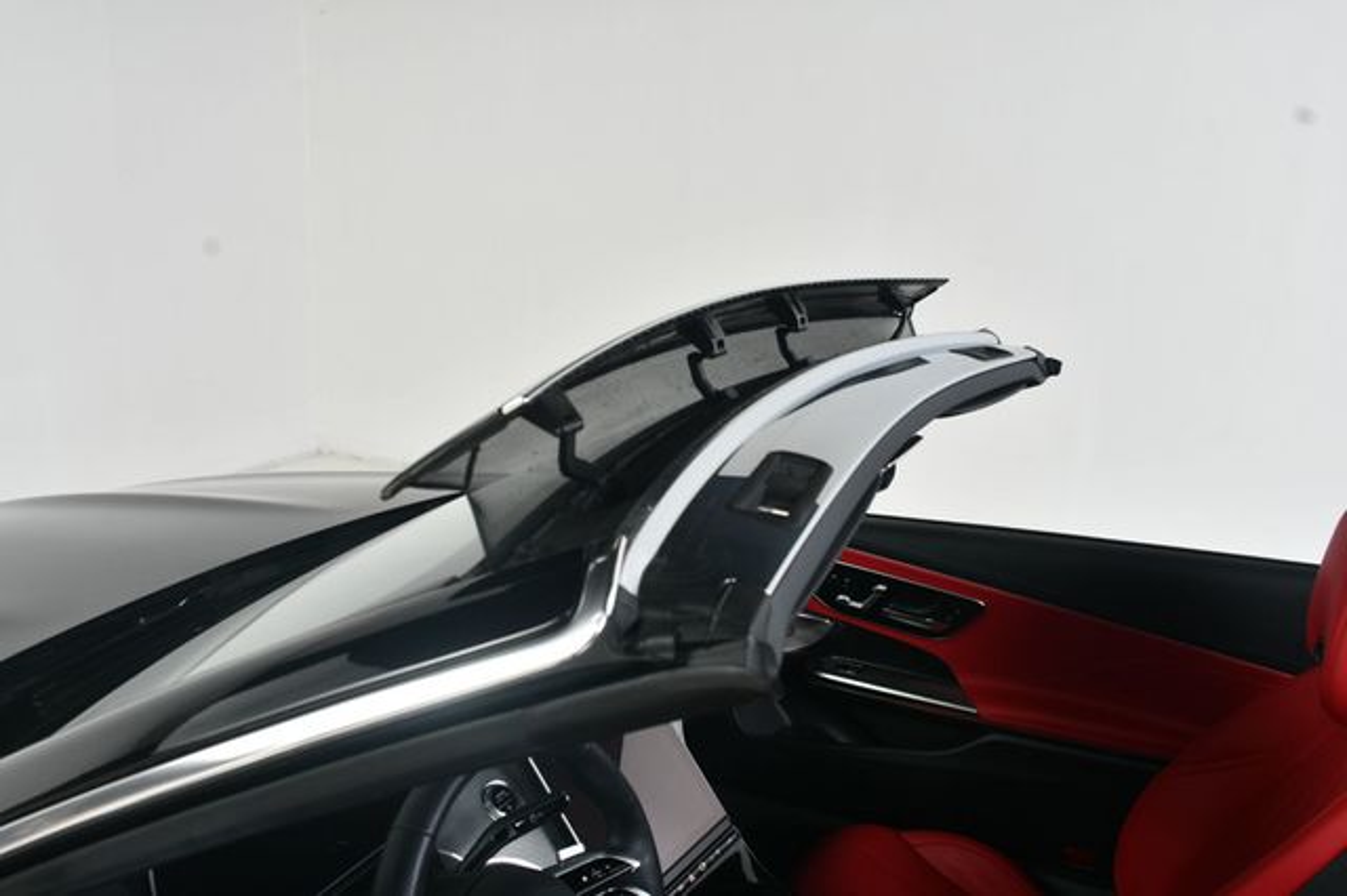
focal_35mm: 30
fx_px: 1122
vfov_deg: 43.6
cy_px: 448
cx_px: 674
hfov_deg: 62.0
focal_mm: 20
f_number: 9
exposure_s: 1/160
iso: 100
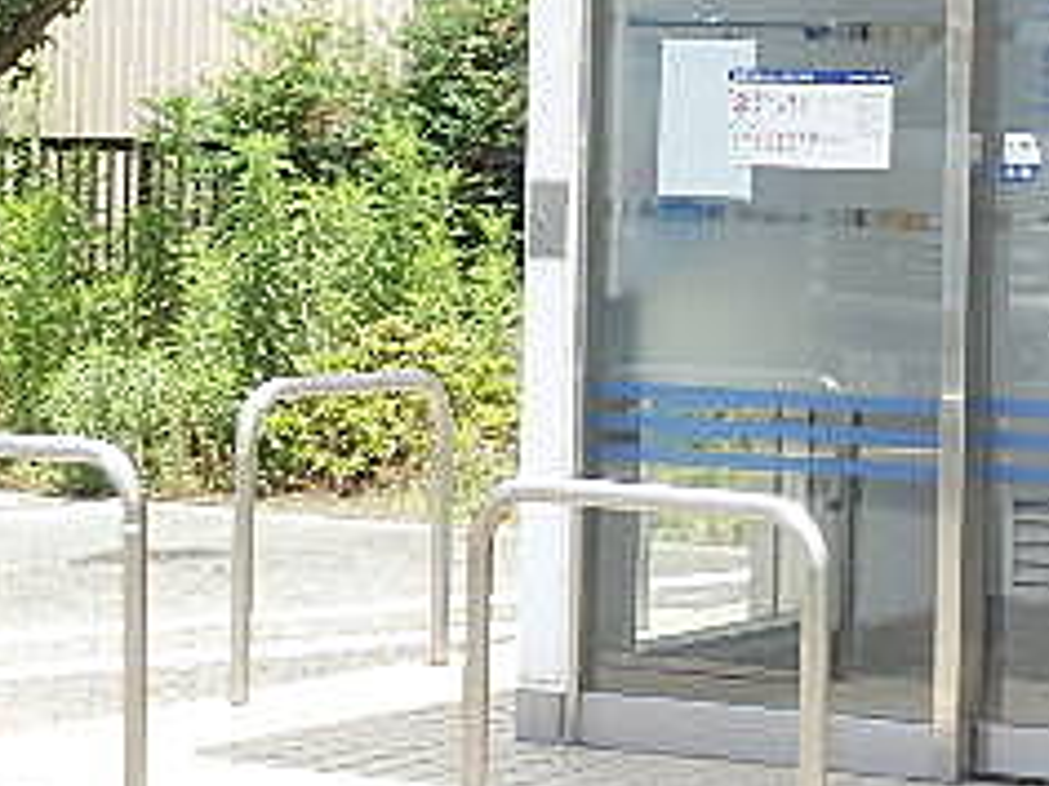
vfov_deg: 8.6
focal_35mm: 171
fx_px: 5182
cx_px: 1298
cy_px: -44
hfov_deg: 11.3
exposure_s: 1/200
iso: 80
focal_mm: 11.1
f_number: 4.6
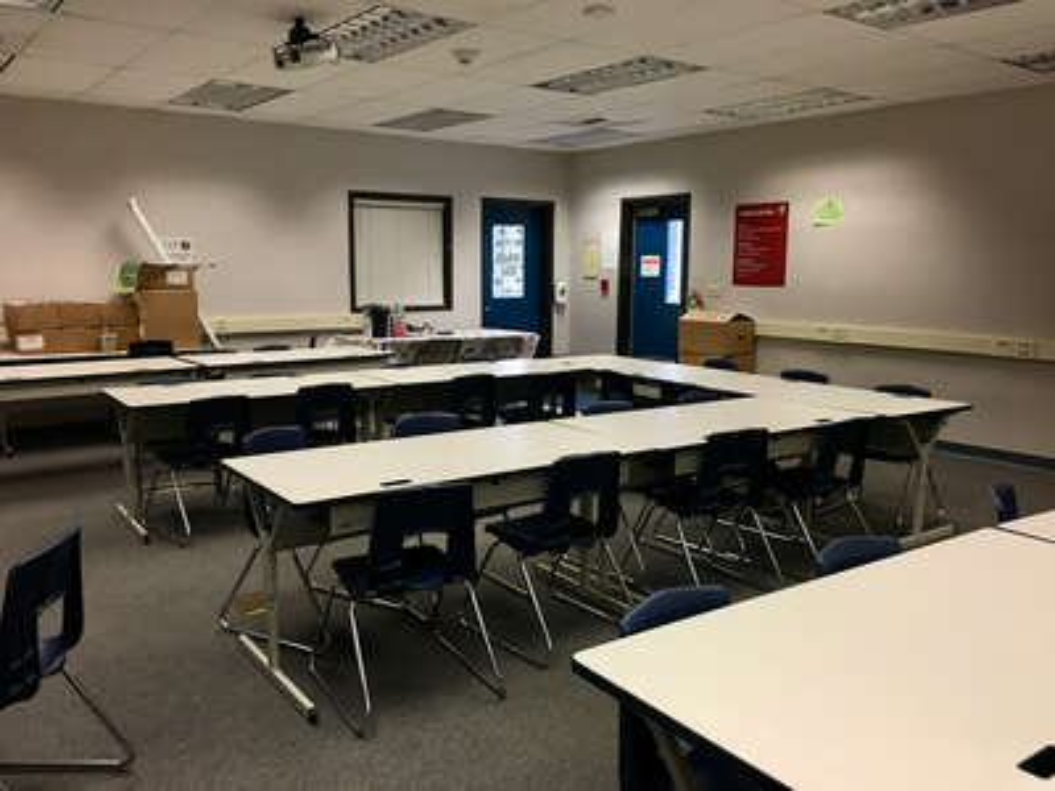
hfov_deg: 61.7
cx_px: 528
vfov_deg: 48.2
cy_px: 396
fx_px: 884
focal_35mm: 29
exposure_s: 1/15
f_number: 2.2
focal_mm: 4.15
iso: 64
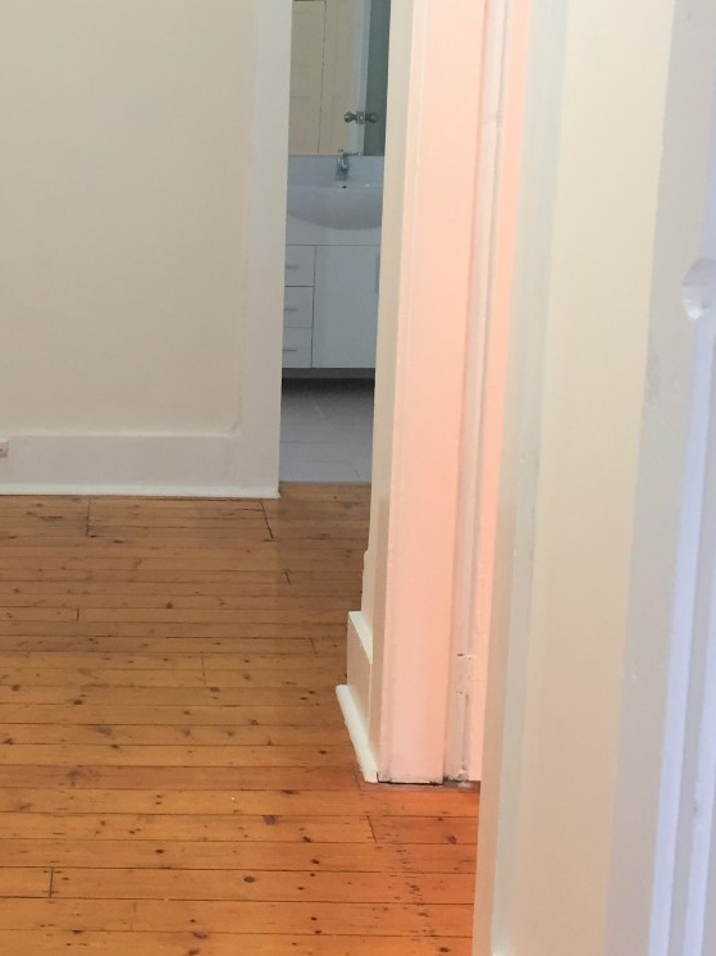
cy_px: 391
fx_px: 1545
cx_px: 101
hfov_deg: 25.4
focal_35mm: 56
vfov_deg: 34.3
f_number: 2.2
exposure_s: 1/33
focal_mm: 4.15
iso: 125
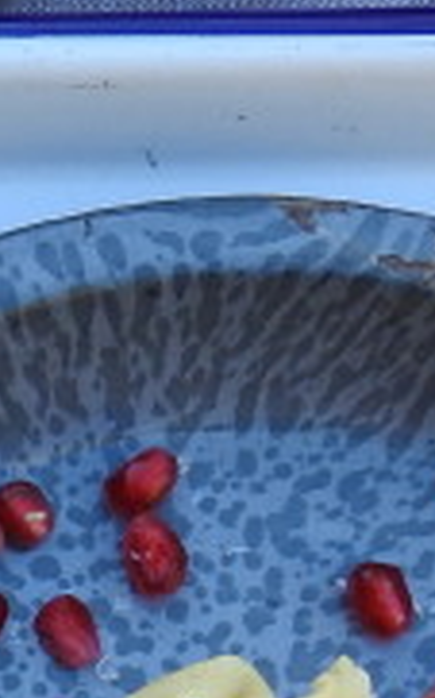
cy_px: 1149
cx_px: -685
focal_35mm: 270
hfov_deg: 4.7
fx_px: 5126
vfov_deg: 7.6
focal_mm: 8.1
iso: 100
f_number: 4
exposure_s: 1/60
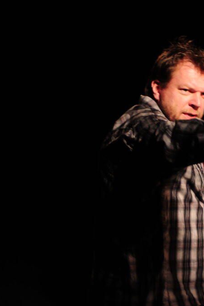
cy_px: 153
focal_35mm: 127
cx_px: 212
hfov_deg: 10.7
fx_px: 1079
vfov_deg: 16.1
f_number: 2.8
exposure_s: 1/60
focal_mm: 56
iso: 1000
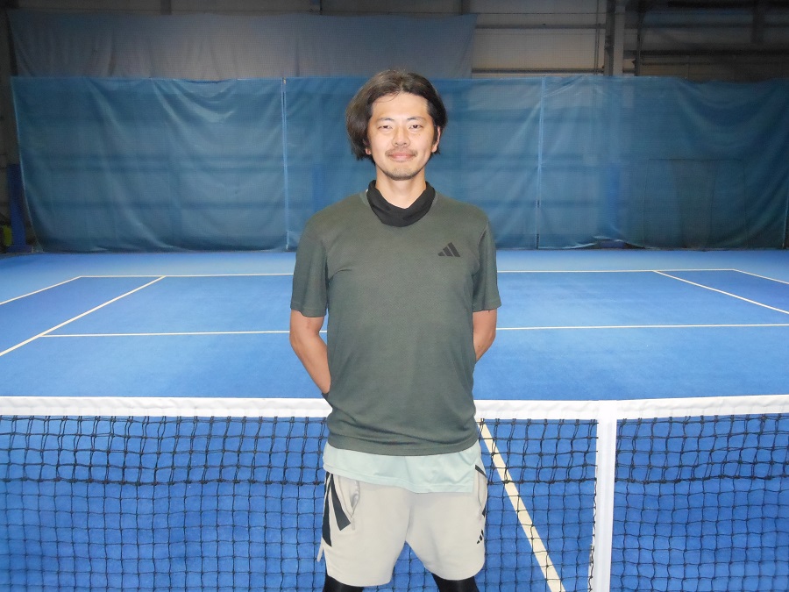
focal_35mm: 38
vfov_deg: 37.7
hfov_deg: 49.0
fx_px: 866
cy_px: 296
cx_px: 394
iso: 640
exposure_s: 1/30
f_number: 3.6
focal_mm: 6.8
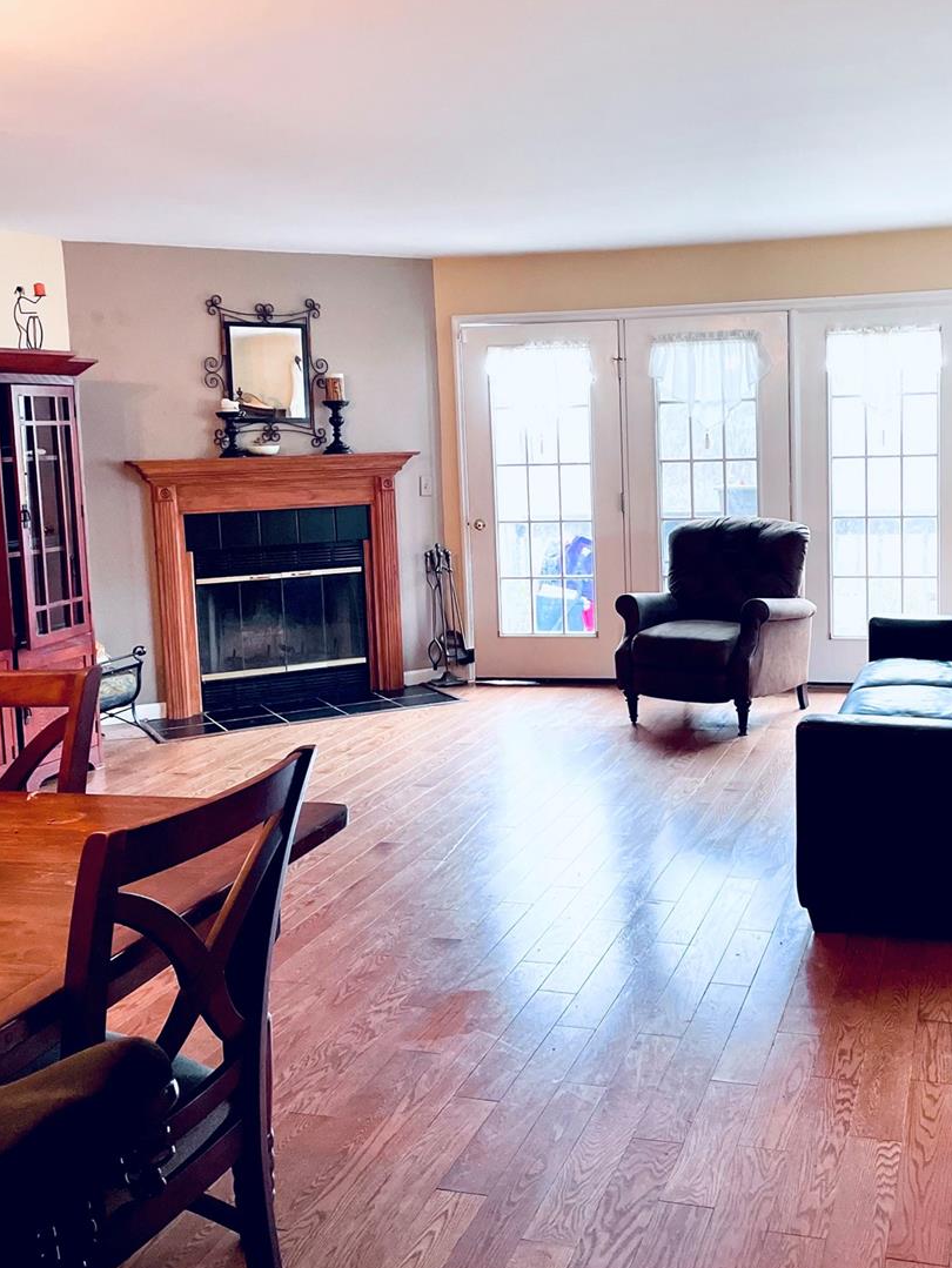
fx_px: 1356
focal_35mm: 37
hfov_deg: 38.2
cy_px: 581
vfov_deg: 50.1
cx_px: 638
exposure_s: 1/60
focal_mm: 4.2
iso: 250
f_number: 1.6
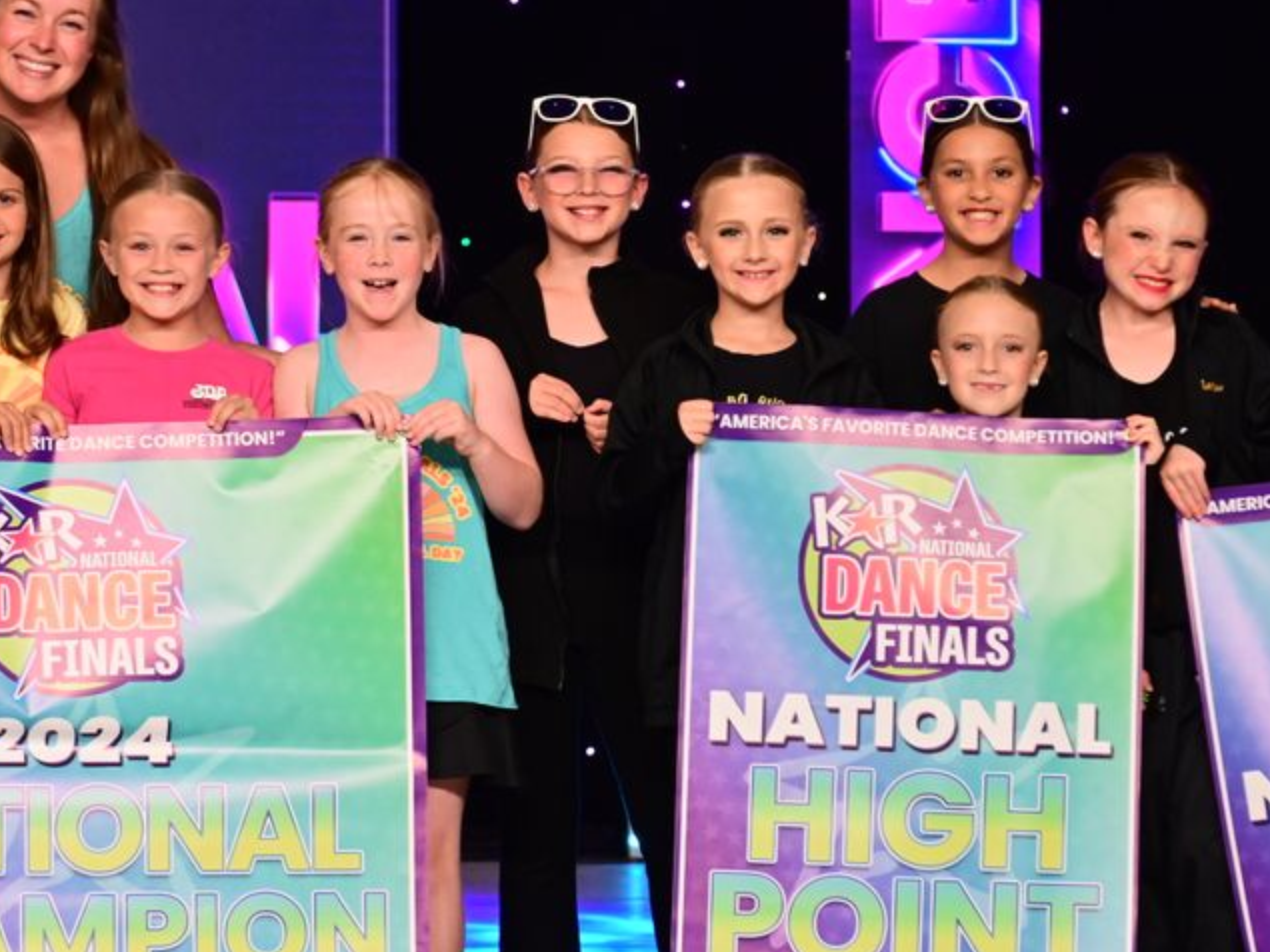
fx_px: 5832
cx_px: 710
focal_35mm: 159
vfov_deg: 9.3
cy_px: 358
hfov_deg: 12.4
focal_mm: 70
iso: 1000
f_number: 3.5
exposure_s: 1/250
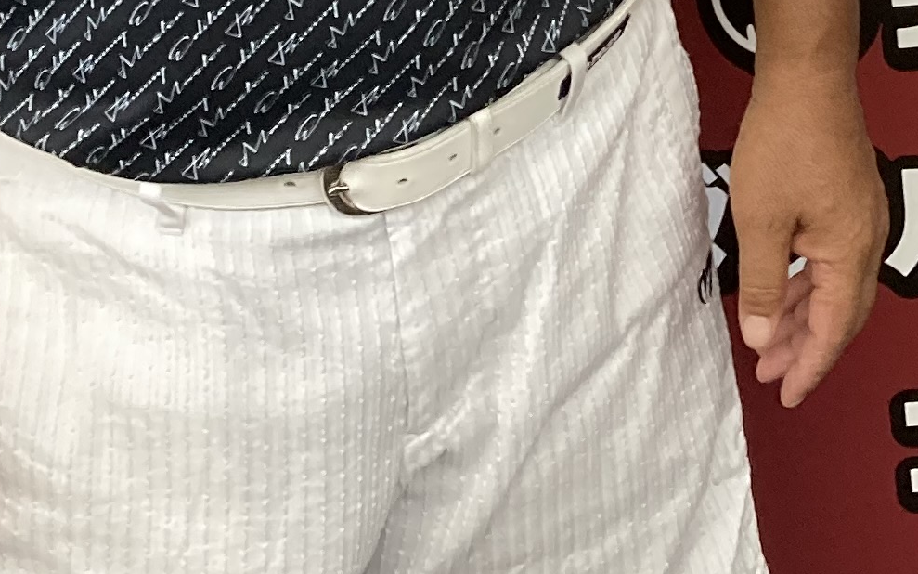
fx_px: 3027
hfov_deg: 16.1
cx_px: 1293
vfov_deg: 9.9
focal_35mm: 121
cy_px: -672
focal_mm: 3.99
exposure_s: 1/60
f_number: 1.8
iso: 100
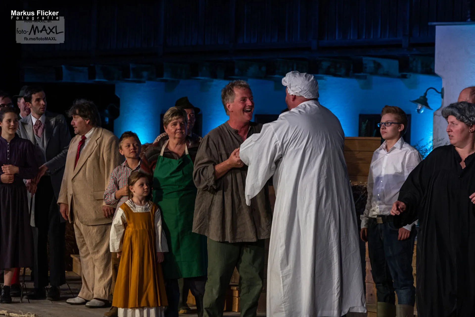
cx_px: 238
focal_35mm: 120
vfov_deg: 11.4
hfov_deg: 17.1
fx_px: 1583
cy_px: 158
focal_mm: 80
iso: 800
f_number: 4
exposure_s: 1/250
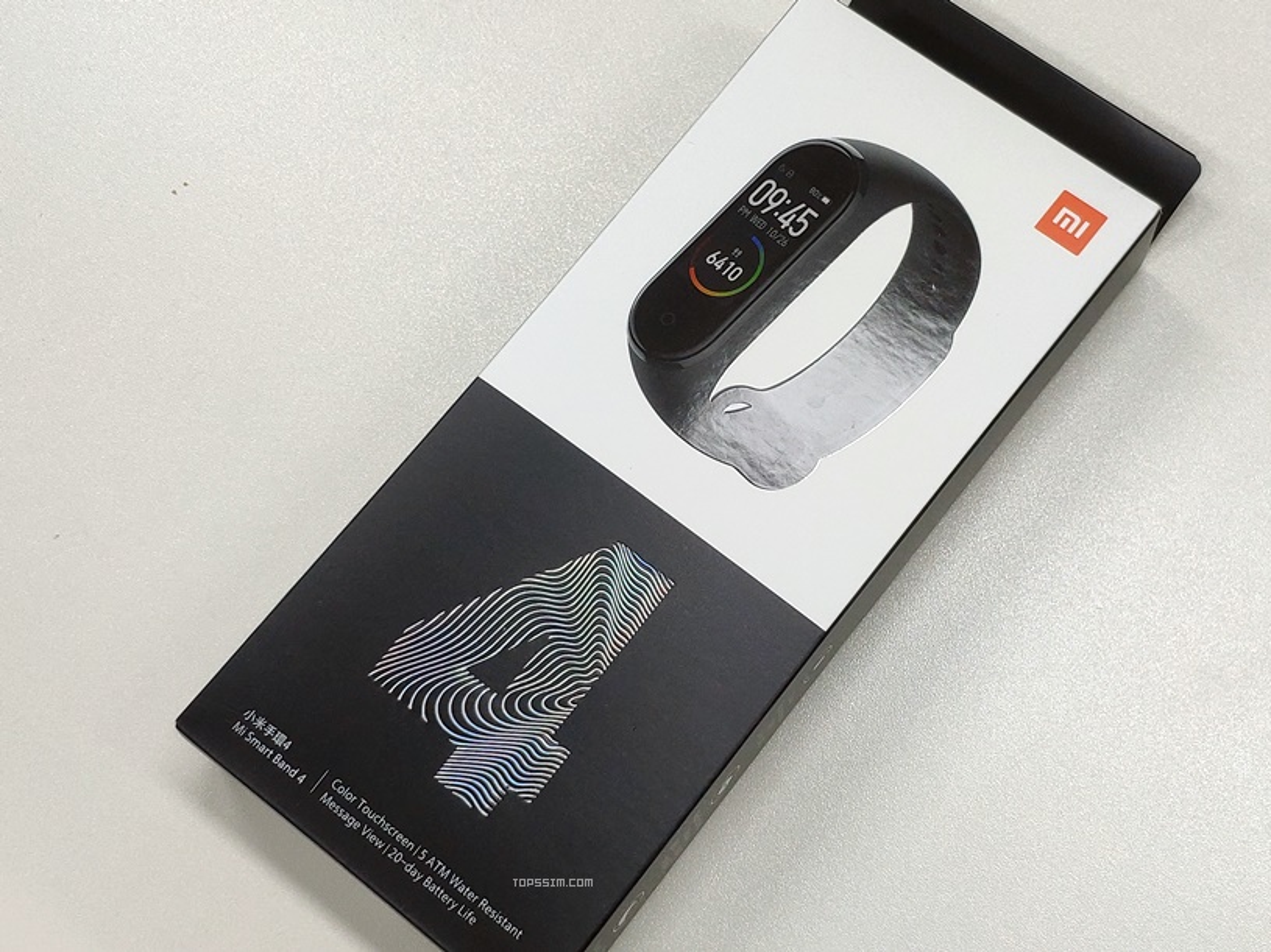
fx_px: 771
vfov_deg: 63.4
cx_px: 636
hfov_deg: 79.0
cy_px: 476
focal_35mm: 21
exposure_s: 1/120
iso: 158
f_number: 1.8
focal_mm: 4.22
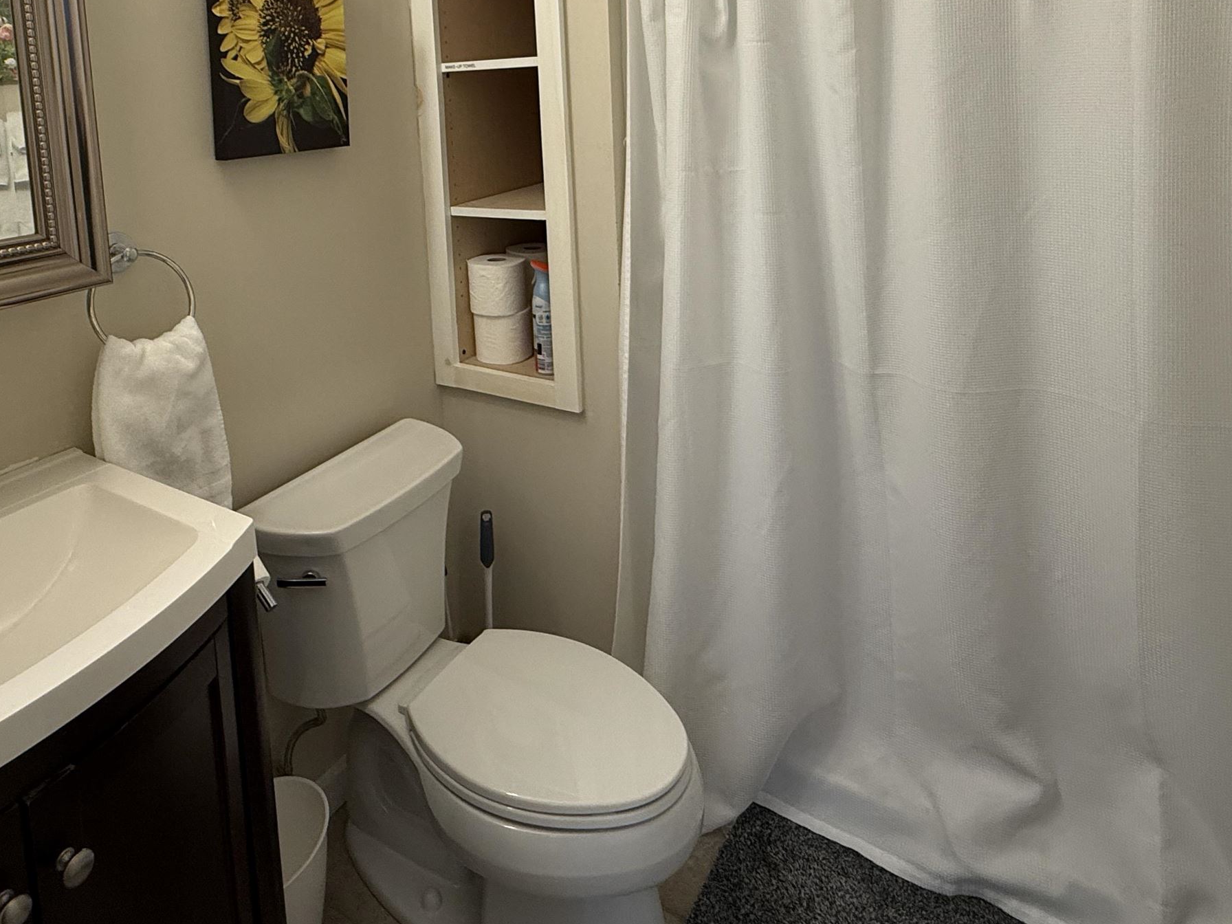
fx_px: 854
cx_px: 544
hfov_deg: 71.3
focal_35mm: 24
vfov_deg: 52.3
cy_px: 157
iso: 160
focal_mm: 2.22
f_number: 2.2
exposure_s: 1/60
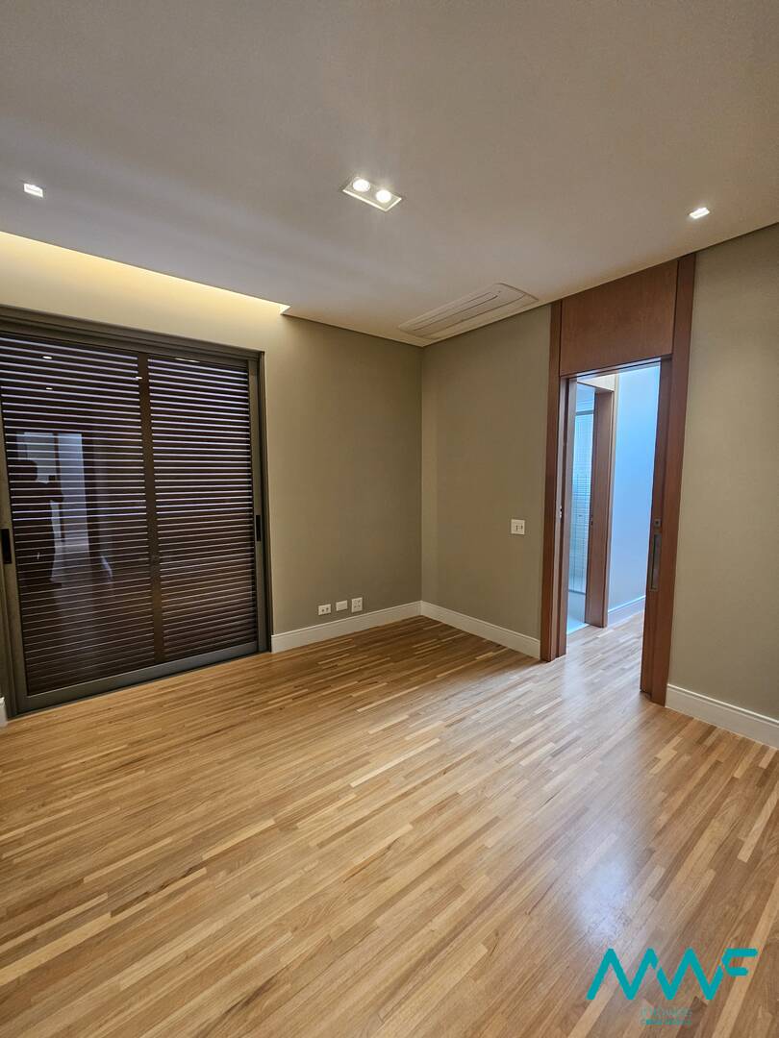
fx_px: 390
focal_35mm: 13
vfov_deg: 106.2
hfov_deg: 89.9
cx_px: 390
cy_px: 519
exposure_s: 1/60
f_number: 2.2
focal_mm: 2.2
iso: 160
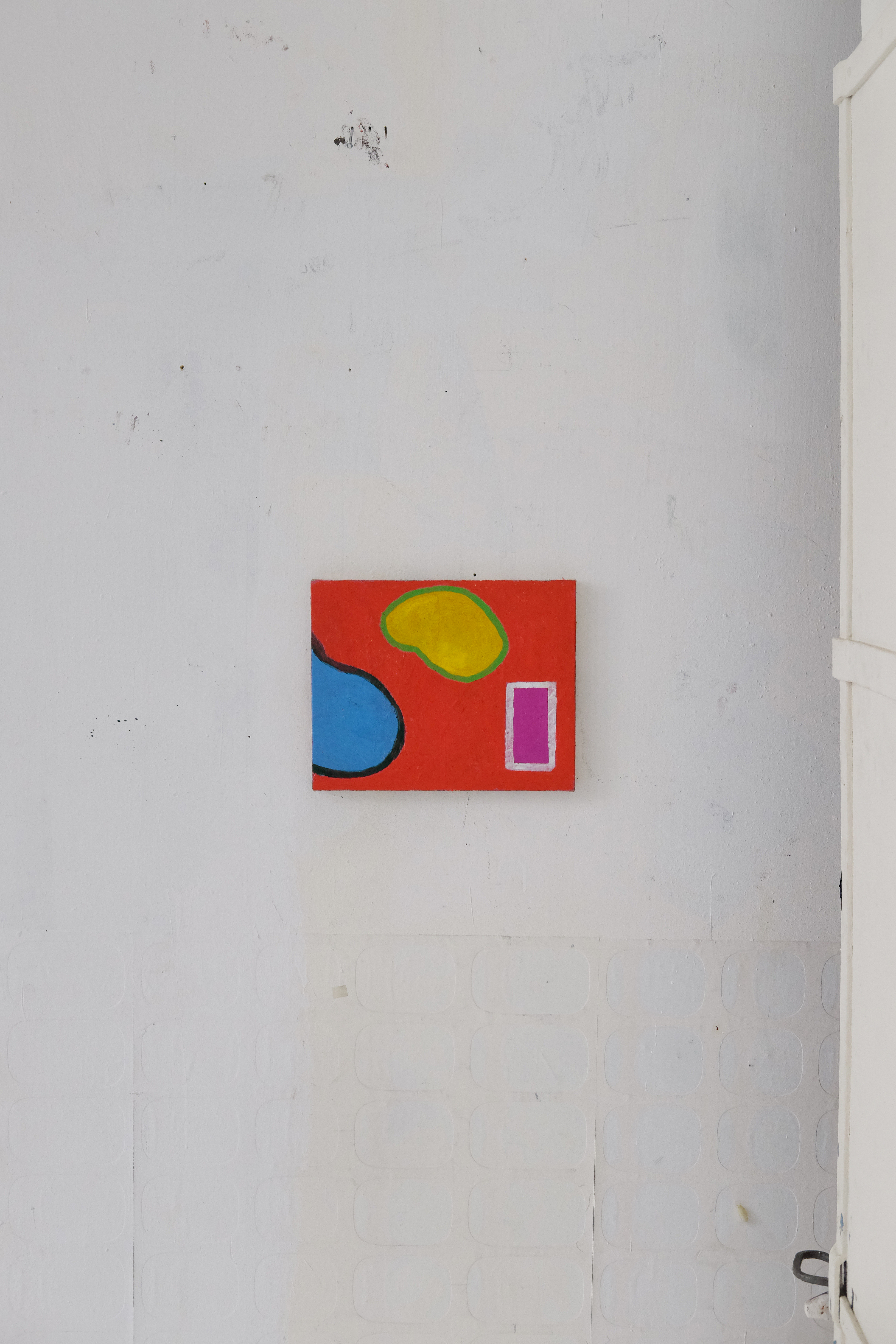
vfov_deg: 37.5
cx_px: 448
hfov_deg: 25.5
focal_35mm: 53
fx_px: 1979
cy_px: 672
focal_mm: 35
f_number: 5.6
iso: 2000
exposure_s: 1/80
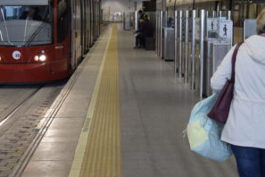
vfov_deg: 15.4
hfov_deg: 22.9
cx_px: 138
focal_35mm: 89
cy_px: 102
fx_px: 655
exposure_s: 1/60
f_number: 3.5
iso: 1100
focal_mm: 22
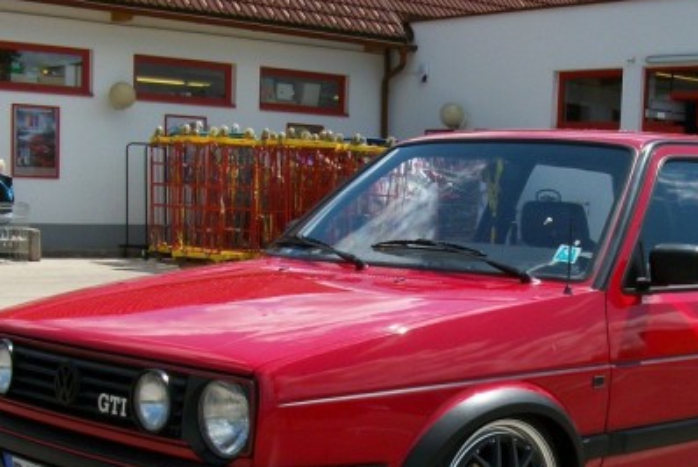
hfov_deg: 28.2
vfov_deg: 18.9
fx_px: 1378
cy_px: 428
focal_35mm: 71
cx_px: 491
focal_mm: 5.7
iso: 80
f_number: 5.5
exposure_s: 1/408
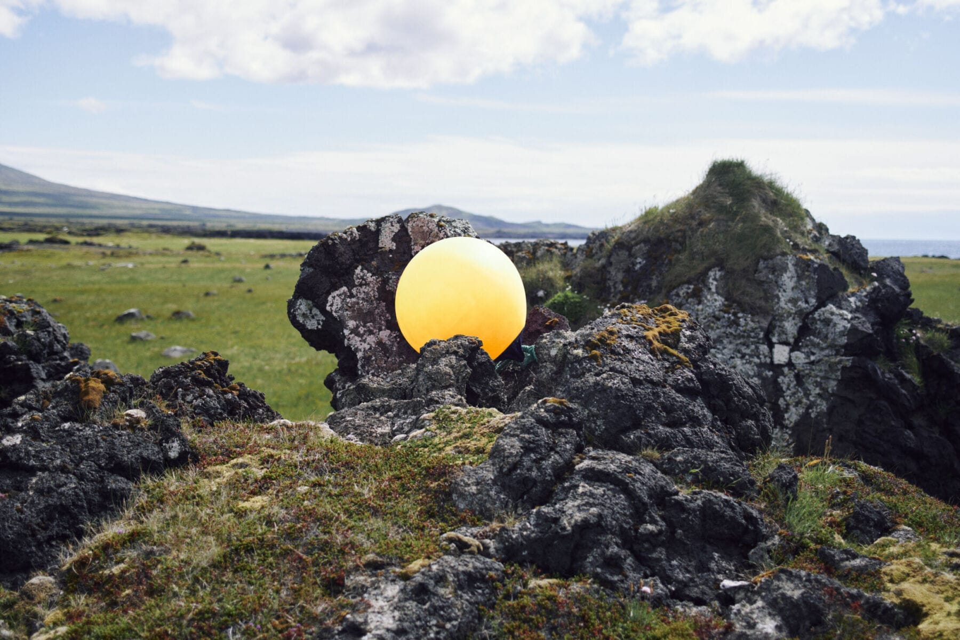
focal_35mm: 45
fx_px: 1200
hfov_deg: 43.6
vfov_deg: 29.9
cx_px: 480
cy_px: 320
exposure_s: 1/2000
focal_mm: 45
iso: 100
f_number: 2.8
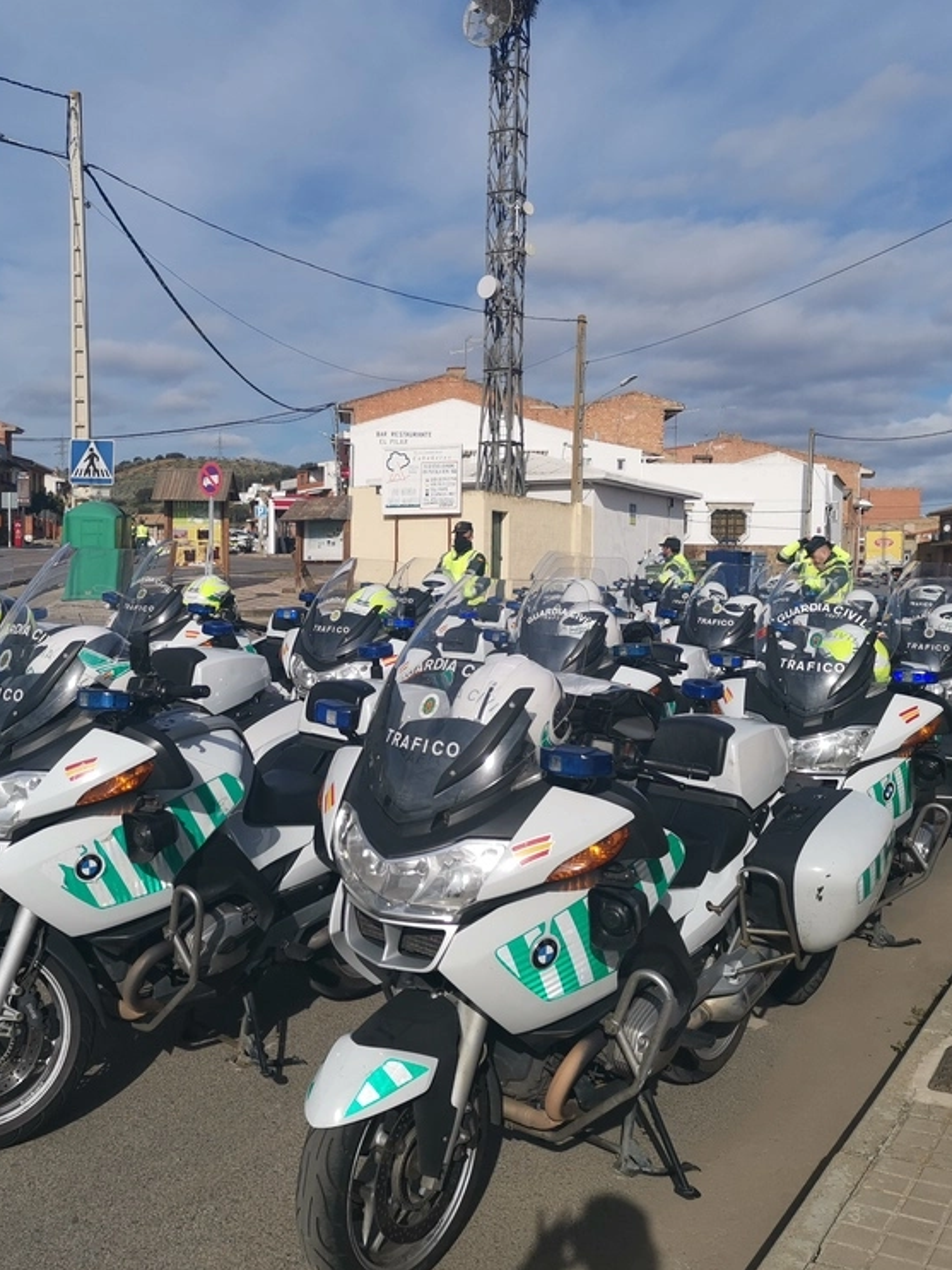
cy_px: 639
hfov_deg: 40.4
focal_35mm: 35
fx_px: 1284
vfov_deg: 52.6
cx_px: 366
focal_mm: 4.75
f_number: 1.8
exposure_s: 1/2375
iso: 50
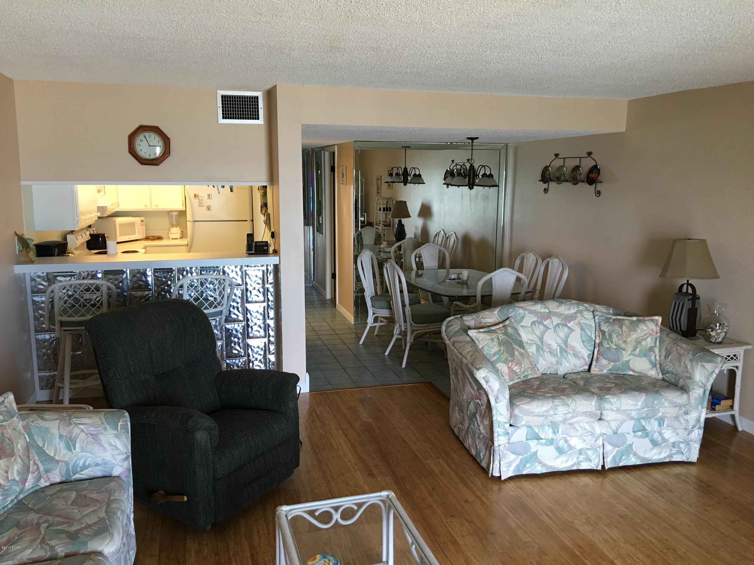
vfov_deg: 48.2
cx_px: 377
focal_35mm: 29
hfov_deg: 61.7
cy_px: 282
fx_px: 632
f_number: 2.2
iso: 40
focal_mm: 4.15
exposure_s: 1/15
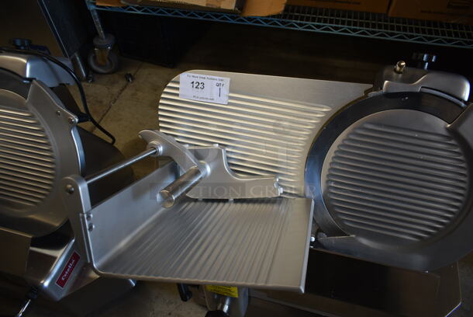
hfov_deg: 67.3
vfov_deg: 48.0
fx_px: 355
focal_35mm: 27
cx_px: 236
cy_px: 158
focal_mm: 18
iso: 280
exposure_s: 1/30
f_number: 3.5
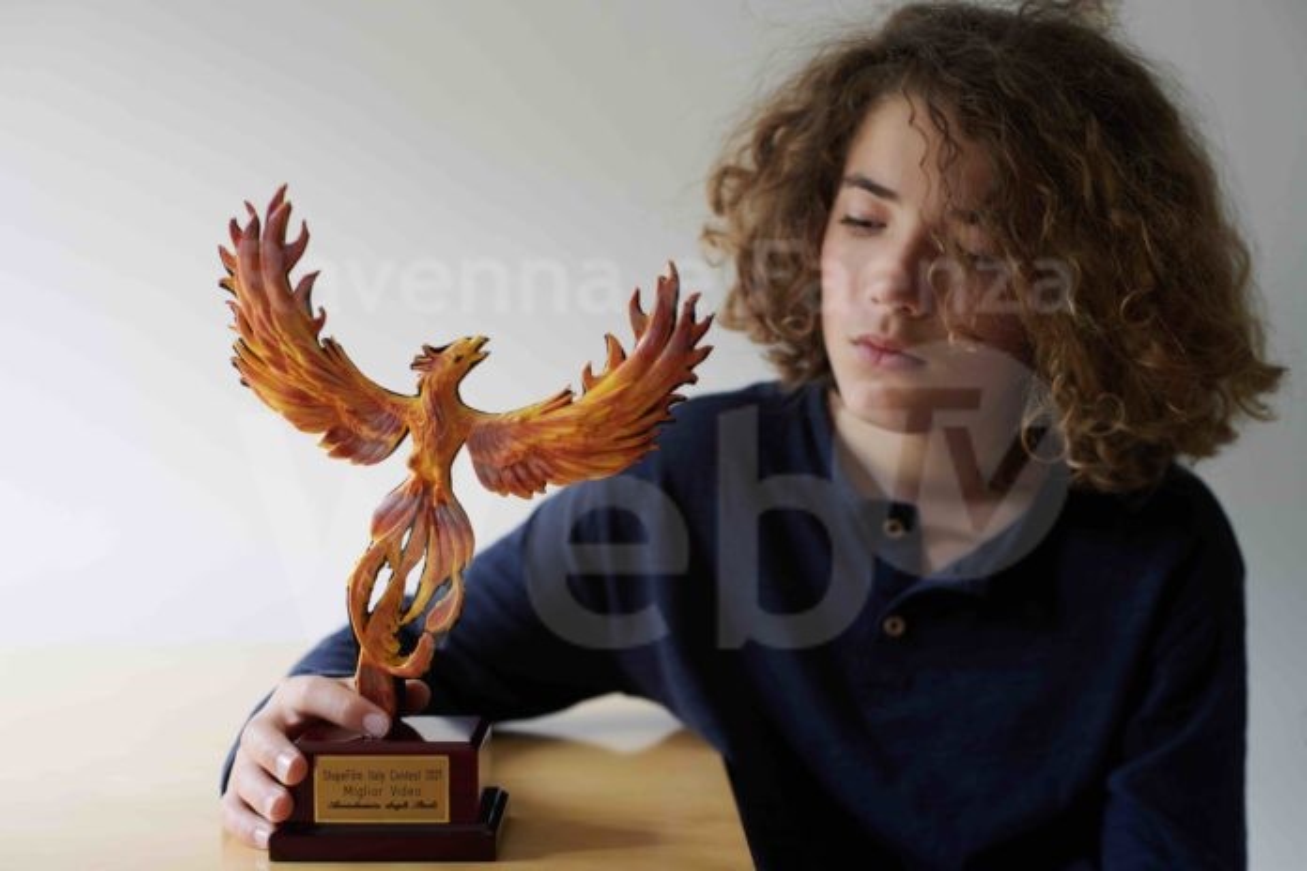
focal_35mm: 50
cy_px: 436
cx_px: 654
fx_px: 1815
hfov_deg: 39.6
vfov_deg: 27.0
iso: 800
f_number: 4
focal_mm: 50
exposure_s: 1/60
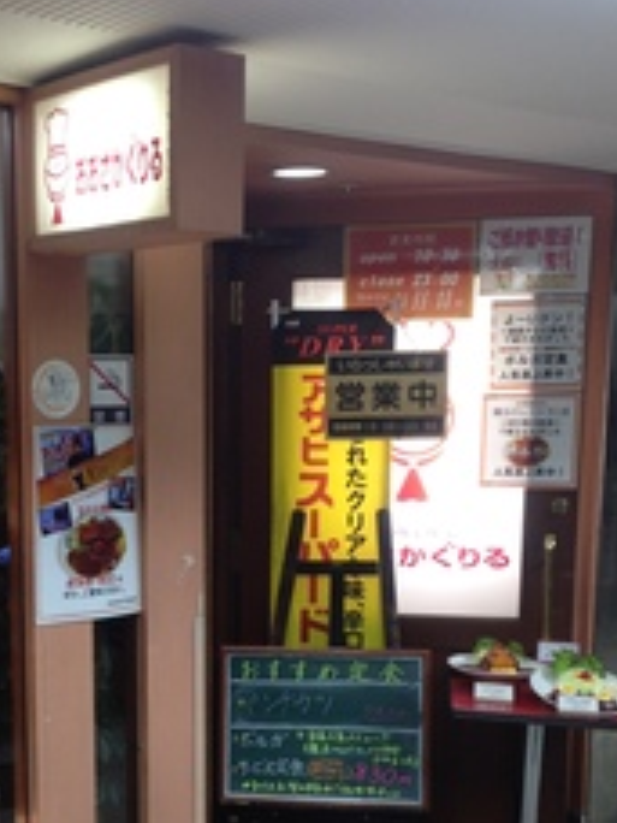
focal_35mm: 58
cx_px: 141
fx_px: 1378
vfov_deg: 32.7
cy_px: 606
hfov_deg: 24.9
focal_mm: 4.12
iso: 50
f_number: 2.4
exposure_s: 1/40
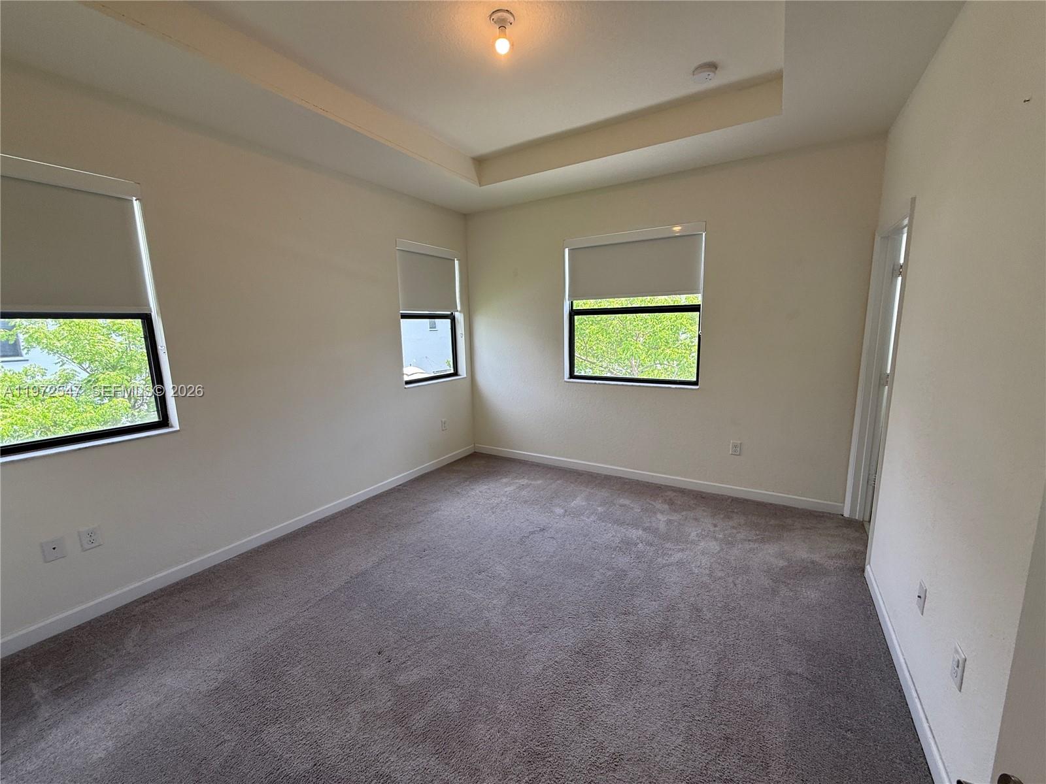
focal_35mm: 14
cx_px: 523
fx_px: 423
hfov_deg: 102.1
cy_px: 392
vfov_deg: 85.7
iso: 64
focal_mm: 2.22
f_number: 2.2
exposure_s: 1/99
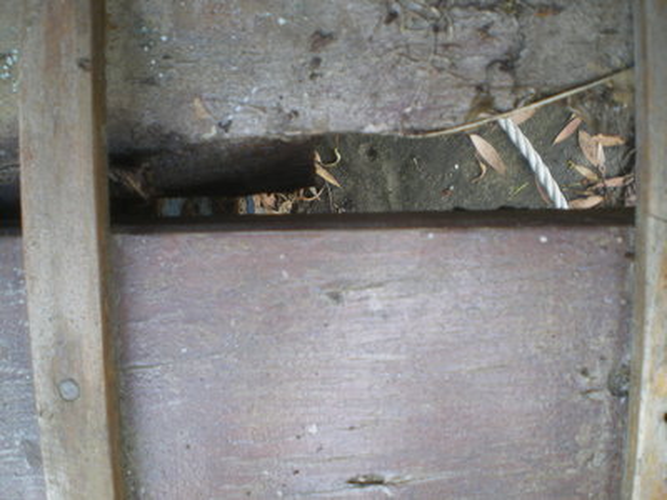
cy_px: 250
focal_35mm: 38
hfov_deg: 49.0
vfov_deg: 37.7
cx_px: 334
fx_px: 732
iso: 80
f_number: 3.1
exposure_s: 1/50
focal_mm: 6.3
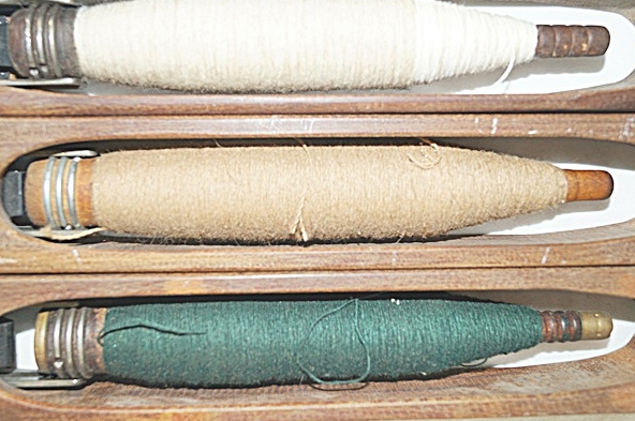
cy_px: 188
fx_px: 687
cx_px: 313
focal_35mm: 39
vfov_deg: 34.1
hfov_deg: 49.6
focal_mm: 22
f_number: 4
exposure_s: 1/160
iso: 250
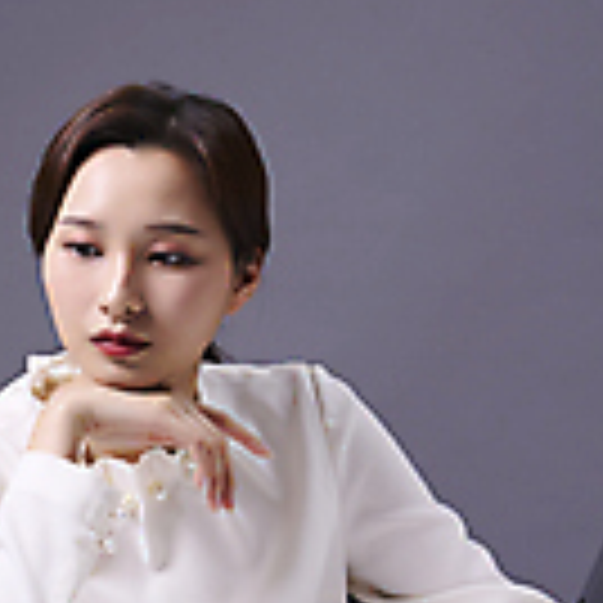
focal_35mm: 177
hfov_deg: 9.8
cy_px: 261
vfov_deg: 9.9
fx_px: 3488
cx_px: 65
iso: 160
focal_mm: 70
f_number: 5.6
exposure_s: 1/125
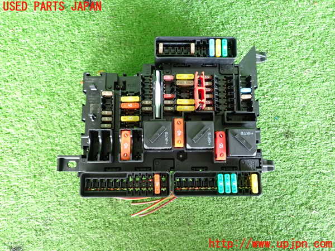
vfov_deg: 46.8
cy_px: 126
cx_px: 168
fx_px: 290
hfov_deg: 60.0
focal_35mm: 30
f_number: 2.3
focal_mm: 5.4
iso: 320
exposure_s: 1/30
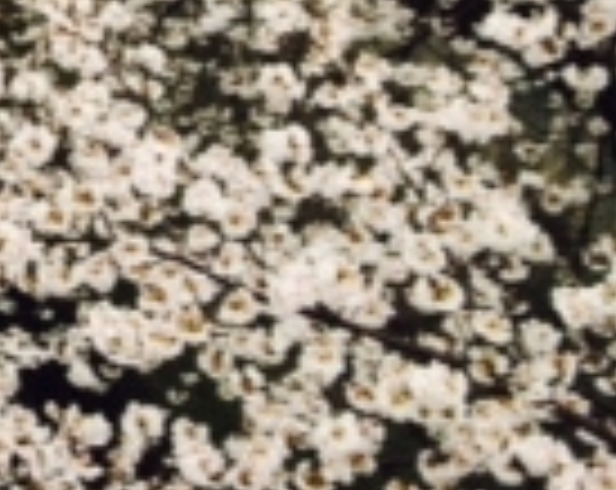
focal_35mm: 137
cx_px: -805
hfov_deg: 11.8
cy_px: -535
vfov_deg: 10.2
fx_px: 2492
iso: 40
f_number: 2.2
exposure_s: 1/387
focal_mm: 4.12
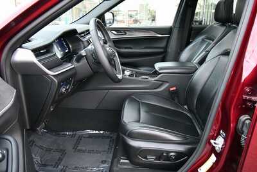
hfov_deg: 61.9
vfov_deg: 43.6
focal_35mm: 30
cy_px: 86
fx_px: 214
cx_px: 128
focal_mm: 20
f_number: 5.6
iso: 6400
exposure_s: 1/60
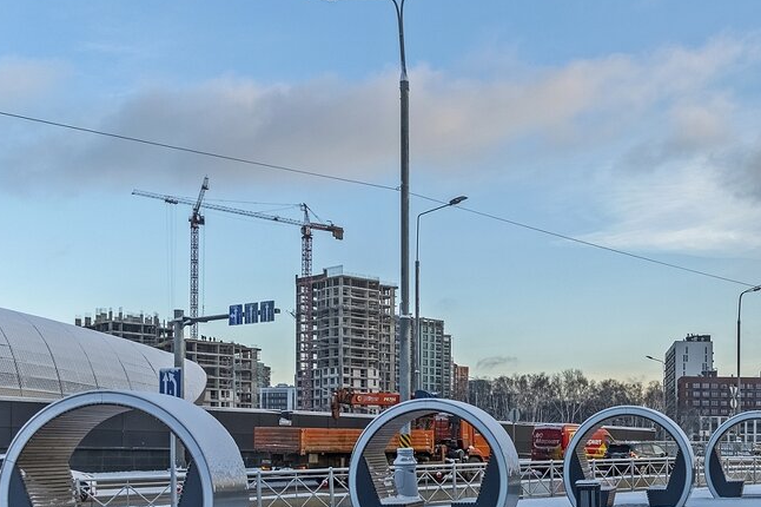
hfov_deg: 36.3
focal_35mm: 52
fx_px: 1099
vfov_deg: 25.9
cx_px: 659
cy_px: 324
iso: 100
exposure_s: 1/320
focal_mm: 28
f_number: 7.1
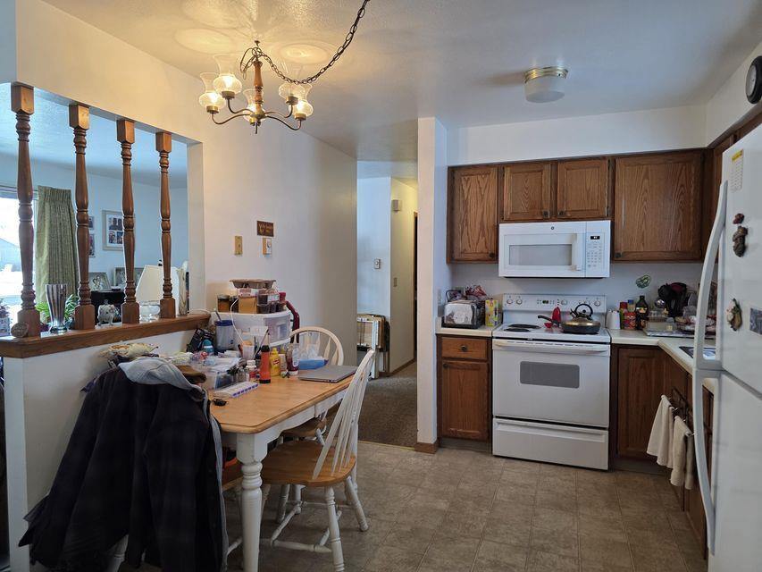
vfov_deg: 58.9
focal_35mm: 23
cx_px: 381
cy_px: 286
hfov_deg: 73.9
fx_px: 506
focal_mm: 6.3
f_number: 1.7
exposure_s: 1/120
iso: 125
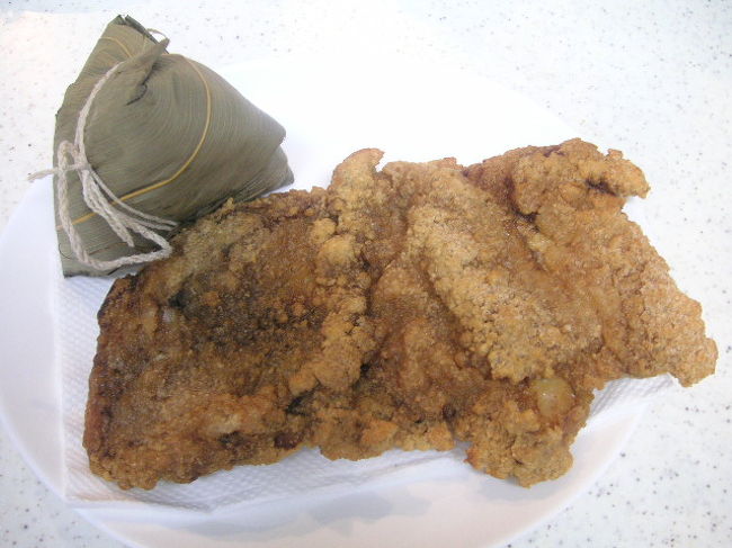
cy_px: 274
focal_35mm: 37
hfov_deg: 50.2
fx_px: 782
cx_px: 366
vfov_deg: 38.6
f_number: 2.8
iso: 100
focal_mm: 6.1
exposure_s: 1/10
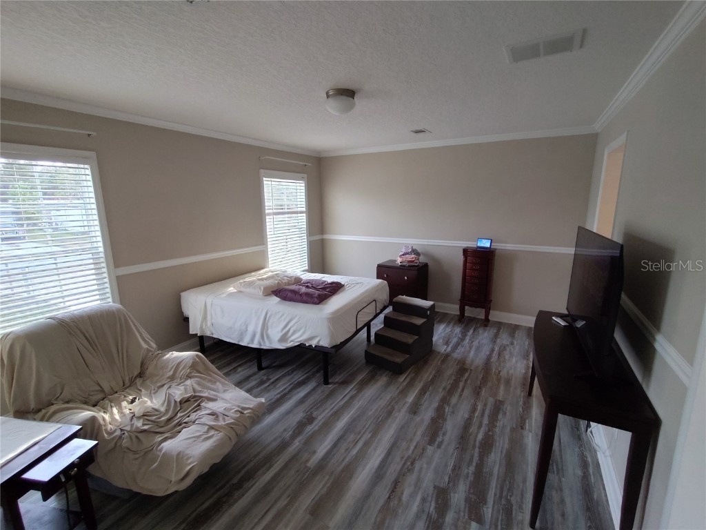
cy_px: 265
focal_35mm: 16
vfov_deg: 78.1
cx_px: 353
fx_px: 326
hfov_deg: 94.5
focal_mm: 1.66
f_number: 2.2
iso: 359
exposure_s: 1/60
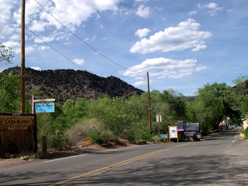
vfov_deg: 37.7
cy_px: 93
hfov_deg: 49.0
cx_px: 124
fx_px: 272
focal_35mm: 38
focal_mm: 8
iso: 100
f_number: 7.6
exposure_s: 1/210
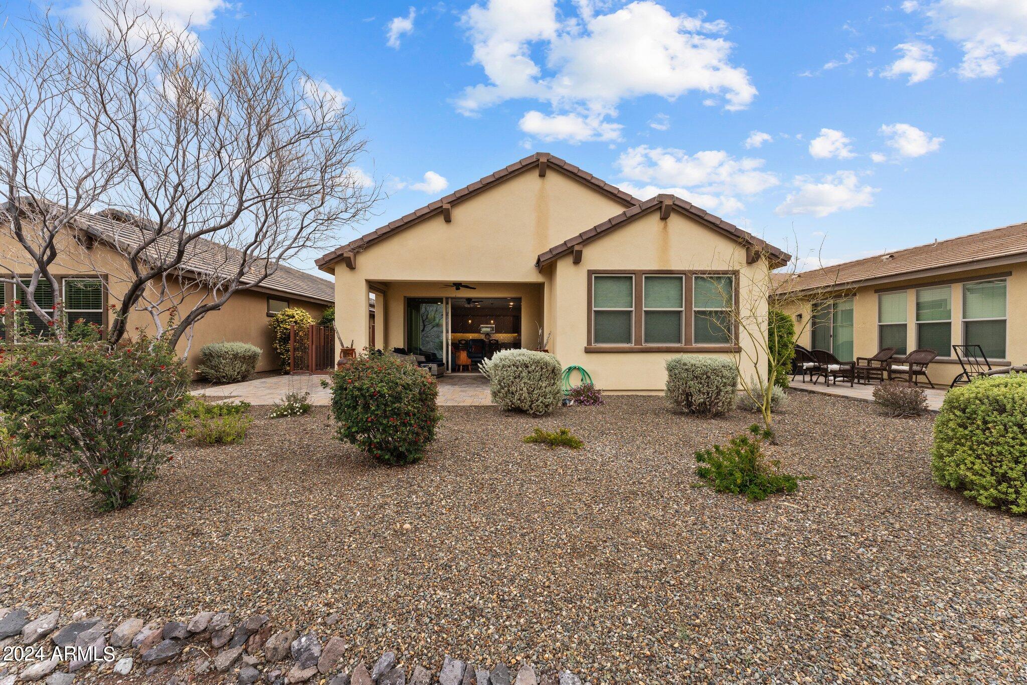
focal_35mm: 14
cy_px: 342
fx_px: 399
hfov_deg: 104.3
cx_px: 514
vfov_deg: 81.2
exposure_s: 1/1000
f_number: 8
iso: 400
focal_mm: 14
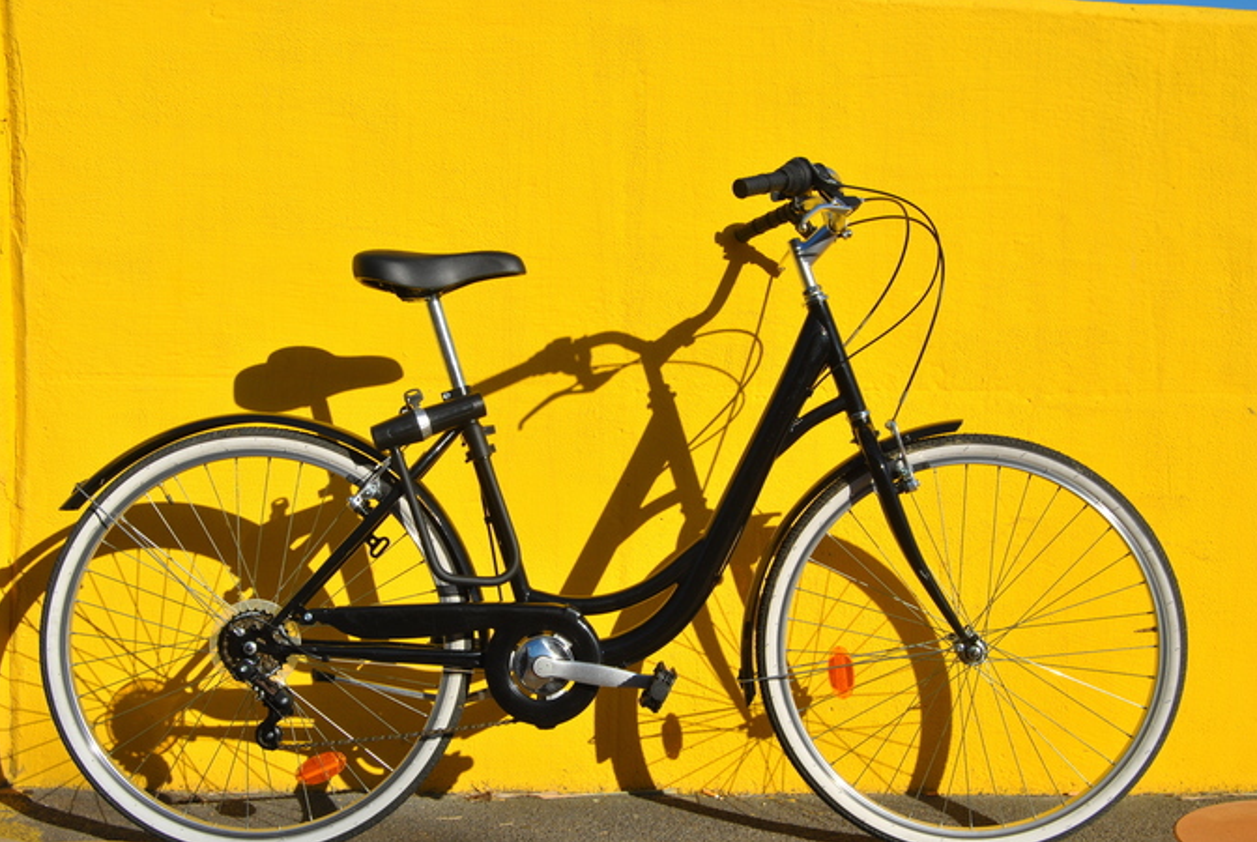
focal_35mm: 50
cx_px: 585
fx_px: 1748
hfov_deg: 39.5
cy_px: 445
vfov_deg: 27.1
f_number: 9
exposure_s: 1/320
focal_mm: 30
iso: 100
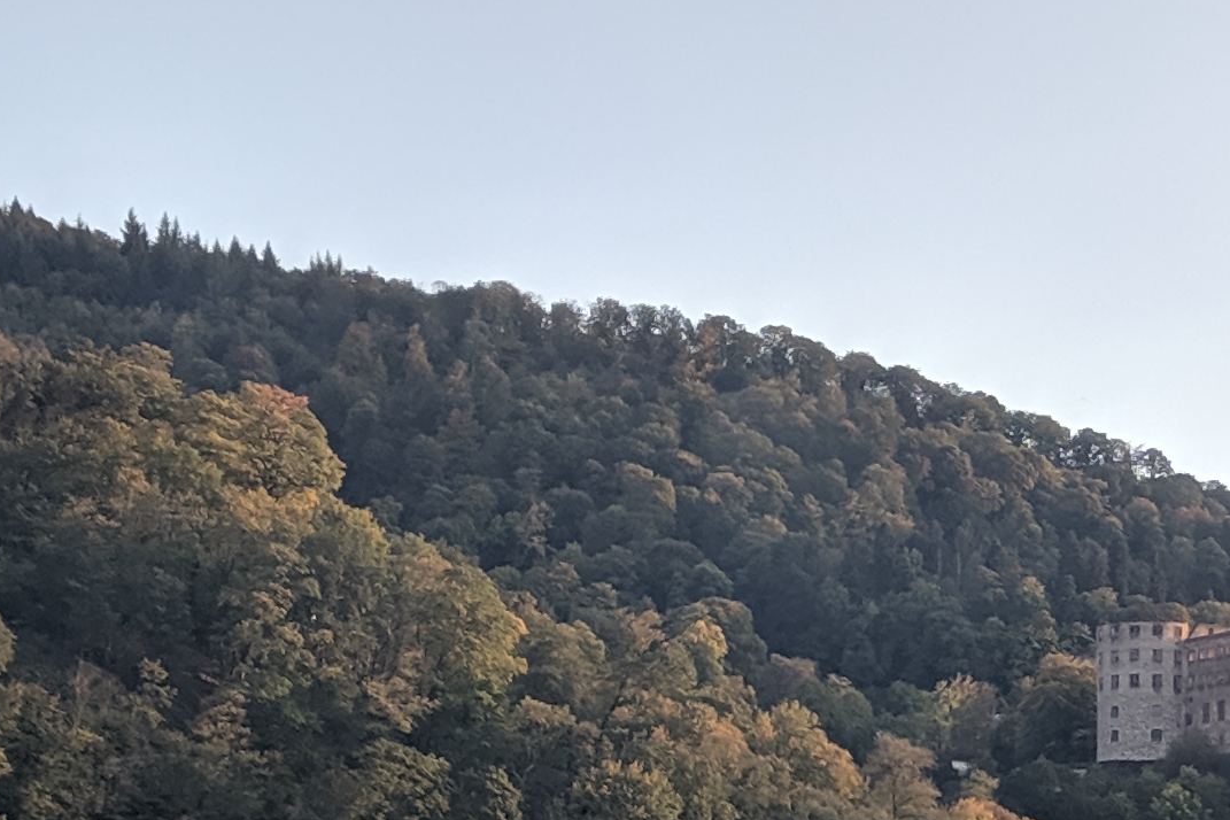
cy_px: 781
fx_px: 3451
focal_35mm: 101
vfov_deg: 13.4
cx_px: 1129
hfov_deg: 19.8
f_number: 1.65
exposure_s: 1/168
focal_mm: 4.75
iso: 179
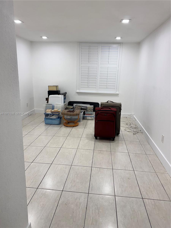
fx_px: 158
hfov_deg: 56.8
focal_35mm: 24
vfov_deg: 71.6
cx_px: 86
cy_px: 114
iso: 100
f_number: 1.78
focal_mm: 6.76
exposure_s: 1/120
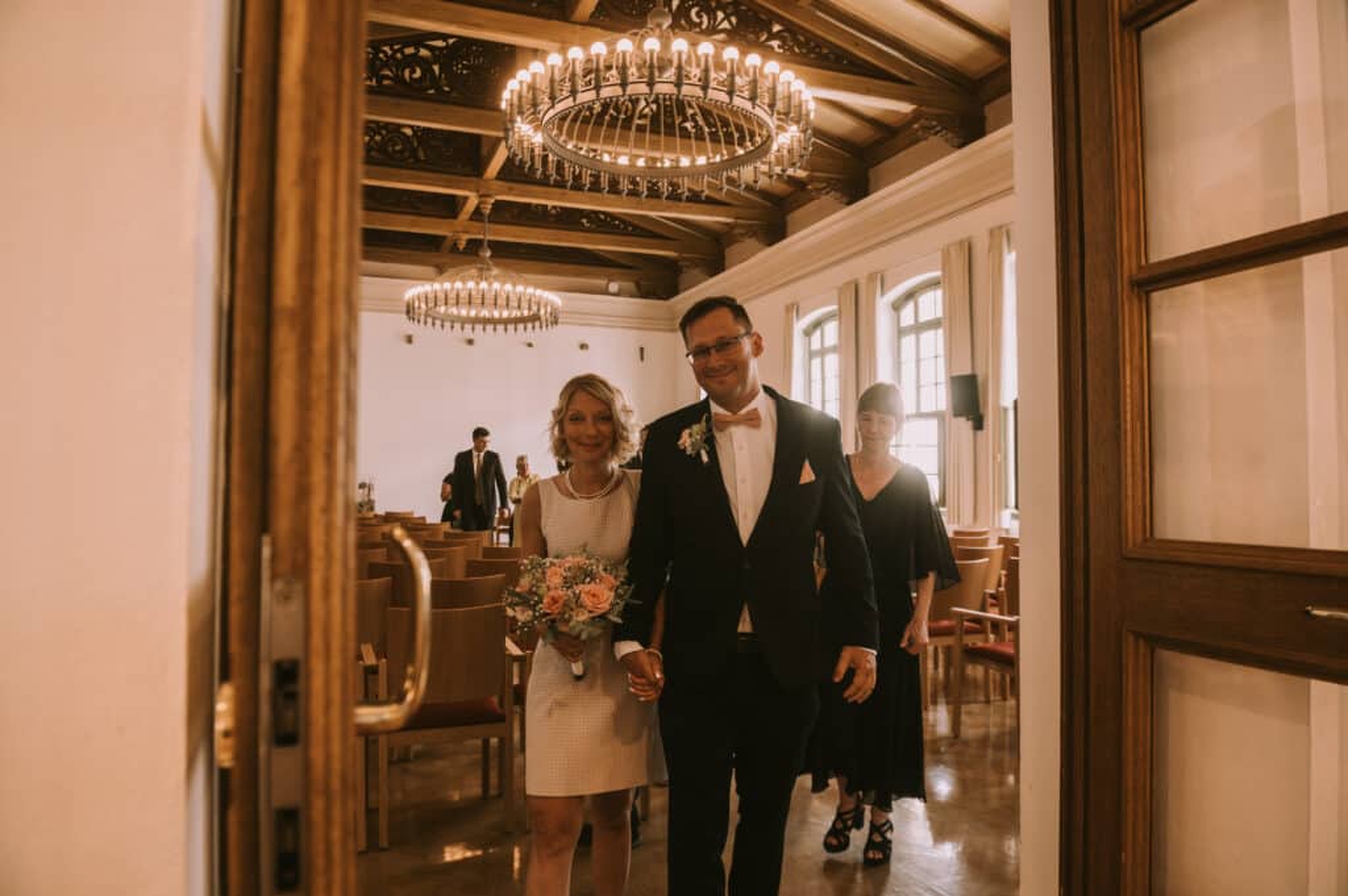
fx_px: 898
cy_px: 448
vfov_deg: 53.1
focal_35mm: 24
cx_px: 674
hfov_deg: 73.8
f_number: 2.8
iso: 1000
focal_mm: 24
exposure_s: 1/160
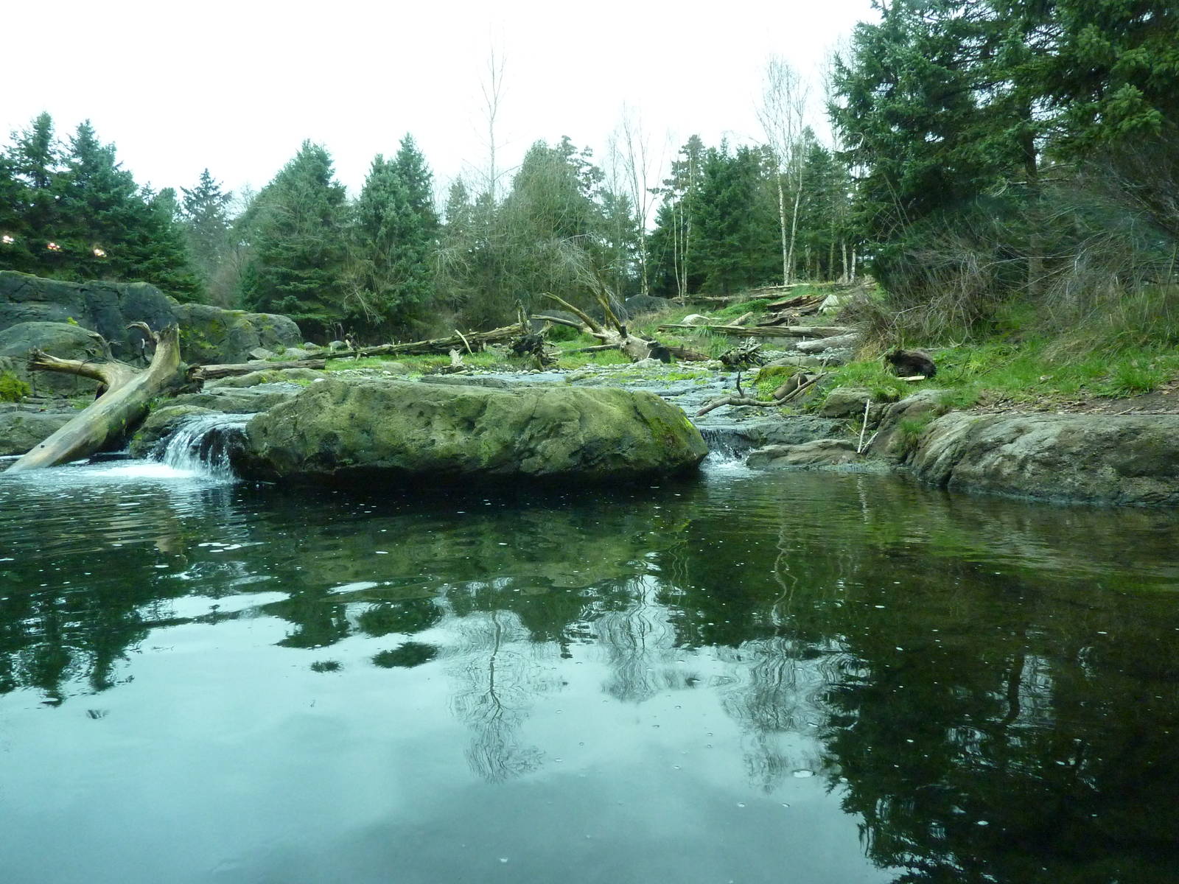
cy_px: 442
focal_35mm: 25
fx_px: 851
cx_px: 590
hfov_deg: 69.4
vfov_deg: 54.9
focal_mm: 4.1
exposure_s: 1/160
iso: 400
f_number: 3.3
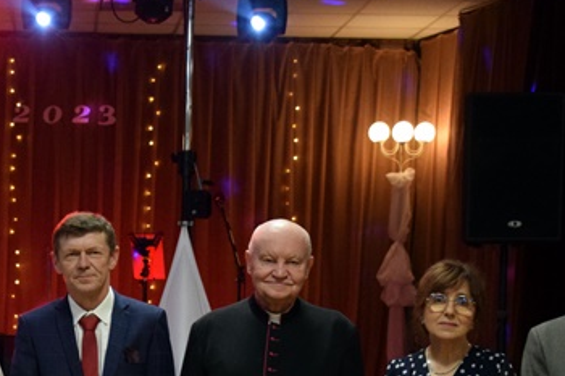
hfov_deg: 18.7
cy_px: 460
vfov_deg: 12.4
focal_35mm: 108
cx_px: 95
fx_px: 1694
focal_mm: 28
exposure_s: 1/100
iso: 2200
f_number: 4
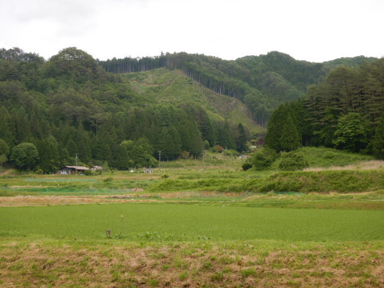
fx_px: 799
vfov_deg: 20.4
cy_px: 144
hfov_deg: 27.0
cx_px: 192
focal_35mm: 72
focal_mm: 13
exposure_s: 1/640
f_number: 4.5
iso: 200
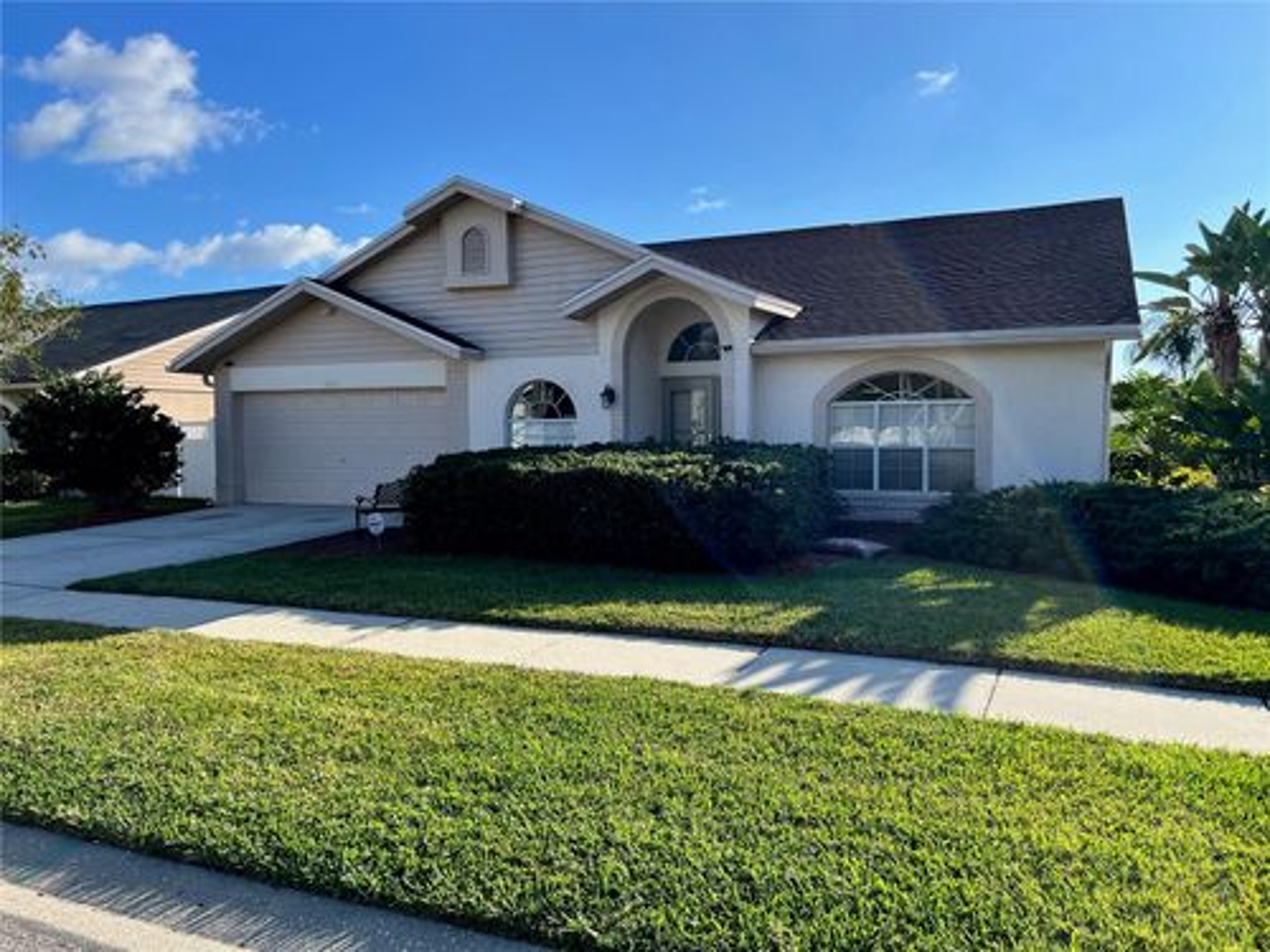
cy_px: 476
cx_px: 635
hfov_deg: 67.3
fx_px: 954
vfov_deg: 53.1
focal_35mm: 26
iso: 50
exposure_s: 1/2841
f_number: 1.5
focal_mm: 5.7
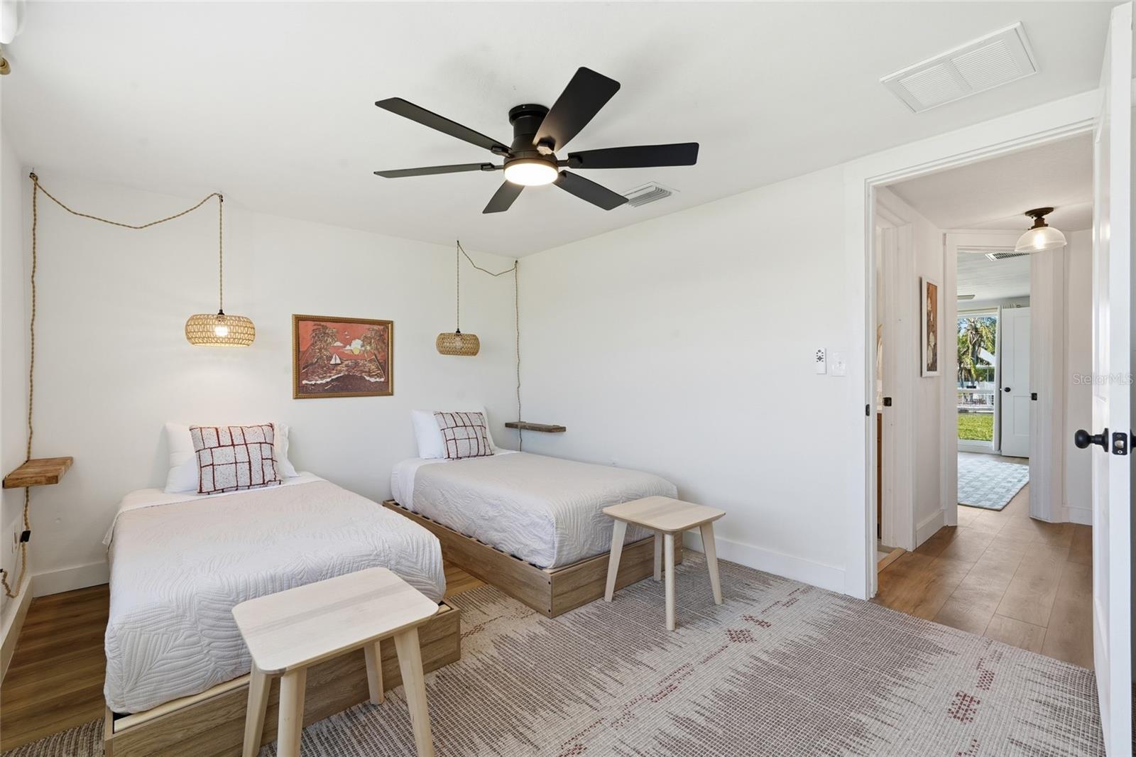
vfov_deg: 73.7
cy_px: 378
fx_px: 505
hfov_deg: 96.7
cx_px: 568
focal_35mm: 16
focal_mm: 16
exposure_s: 1/20
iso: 100
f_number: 13
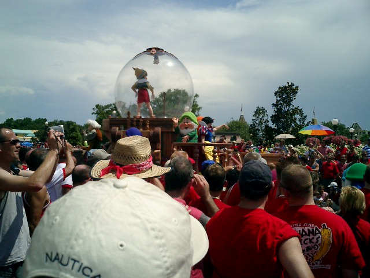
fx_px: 385
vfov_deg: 39.7
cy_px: 139
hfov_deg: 51.4
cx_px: 185
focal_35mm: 36
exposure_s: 1/4000
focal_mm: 7.5
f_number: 3.2
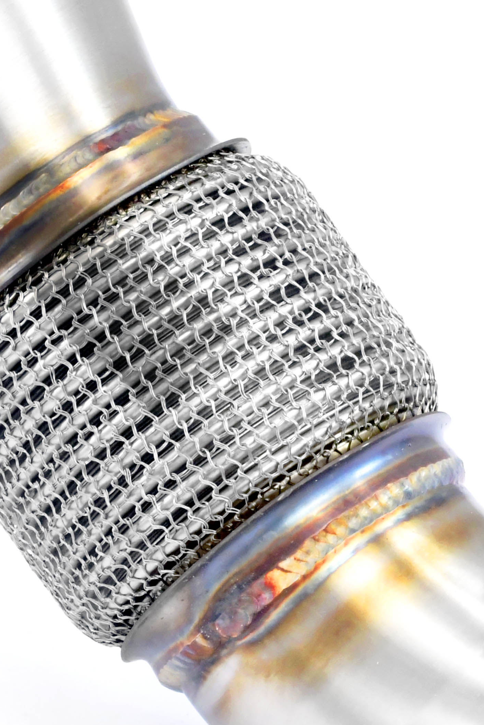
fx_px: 3831
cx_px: 321
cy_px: 485
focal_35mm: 190
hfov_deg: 7.2
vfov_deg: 10.8
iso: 2500
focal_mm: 48
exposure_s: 1/100
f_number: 13
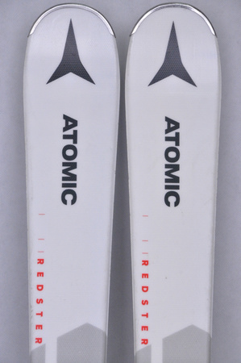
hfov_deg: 8.7
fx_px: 1585
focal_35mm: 158
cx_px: 120
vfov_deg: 13.1
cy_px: 182
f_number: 9.5
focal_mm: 105
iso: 3200
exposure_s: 1/125
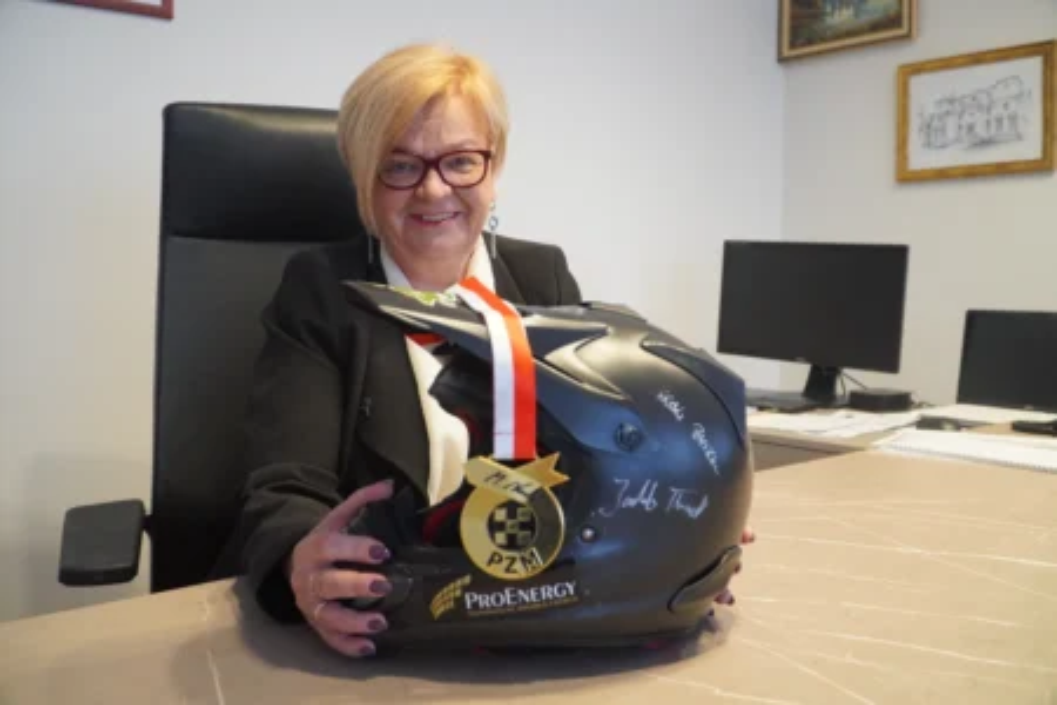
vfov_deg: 41.7
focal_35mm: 32
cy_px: 352
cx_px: 528
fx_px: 925
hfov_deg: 59.5
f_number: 4
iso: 3200
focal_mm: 21
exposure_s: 1/160
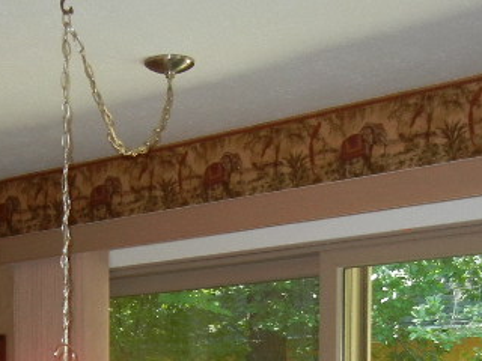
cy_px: 517
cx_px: 110
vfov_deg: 14.5
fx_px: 1337
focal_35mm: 96
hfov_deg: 20.3
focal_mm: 5.4
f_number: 3.5
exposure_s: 1/30
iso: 163
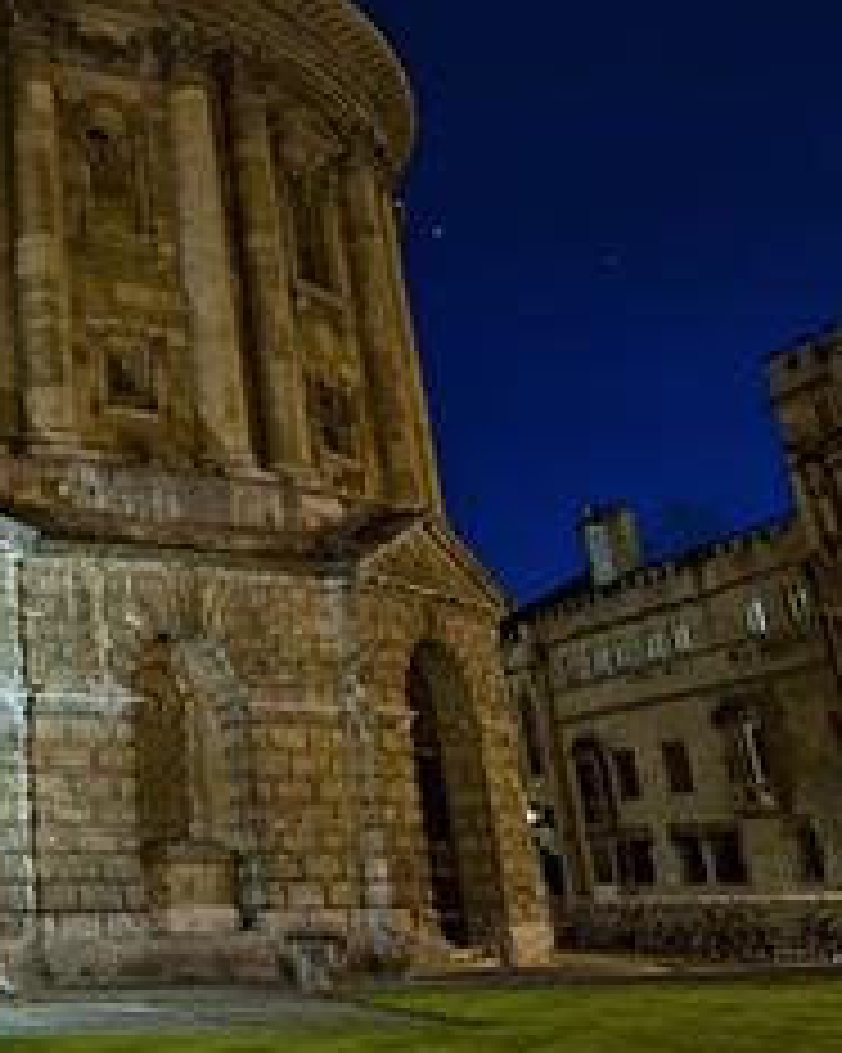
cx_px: -135
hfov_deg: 26.7
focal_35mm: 51
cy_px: 202
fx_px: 1590
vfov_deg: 35.4
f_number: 8
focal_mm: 19
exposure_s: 13
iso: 200
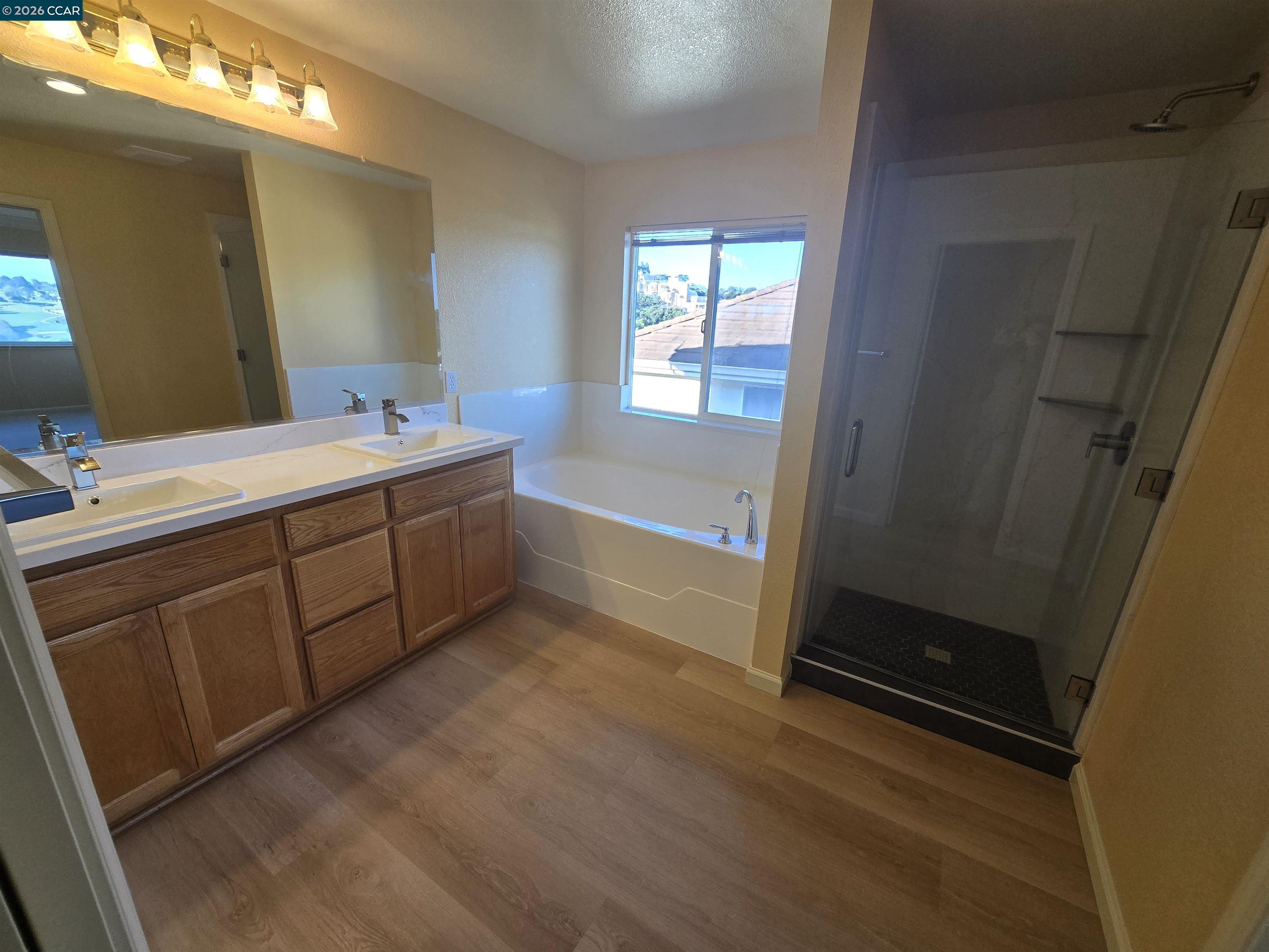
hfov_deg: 106.2
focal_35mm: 13
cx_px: 634
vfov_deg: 89.9
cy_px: 476
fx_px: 477
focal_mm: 2.2
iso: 64
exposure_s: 1/120
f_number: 2.2
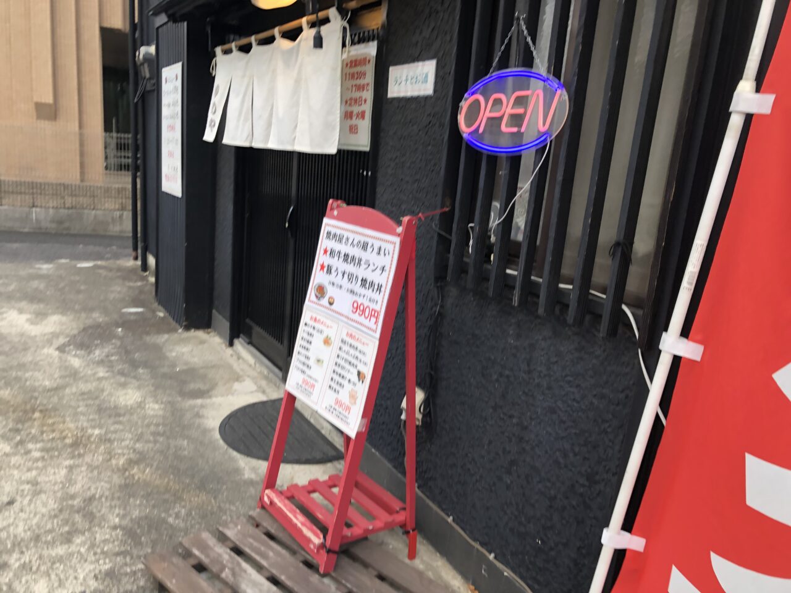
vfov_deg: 49.7
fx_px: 640
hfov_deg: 63.4
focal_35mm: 28
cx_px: 396
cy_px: 296
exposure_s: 1/120
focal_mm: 4
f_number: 1.8
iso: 32
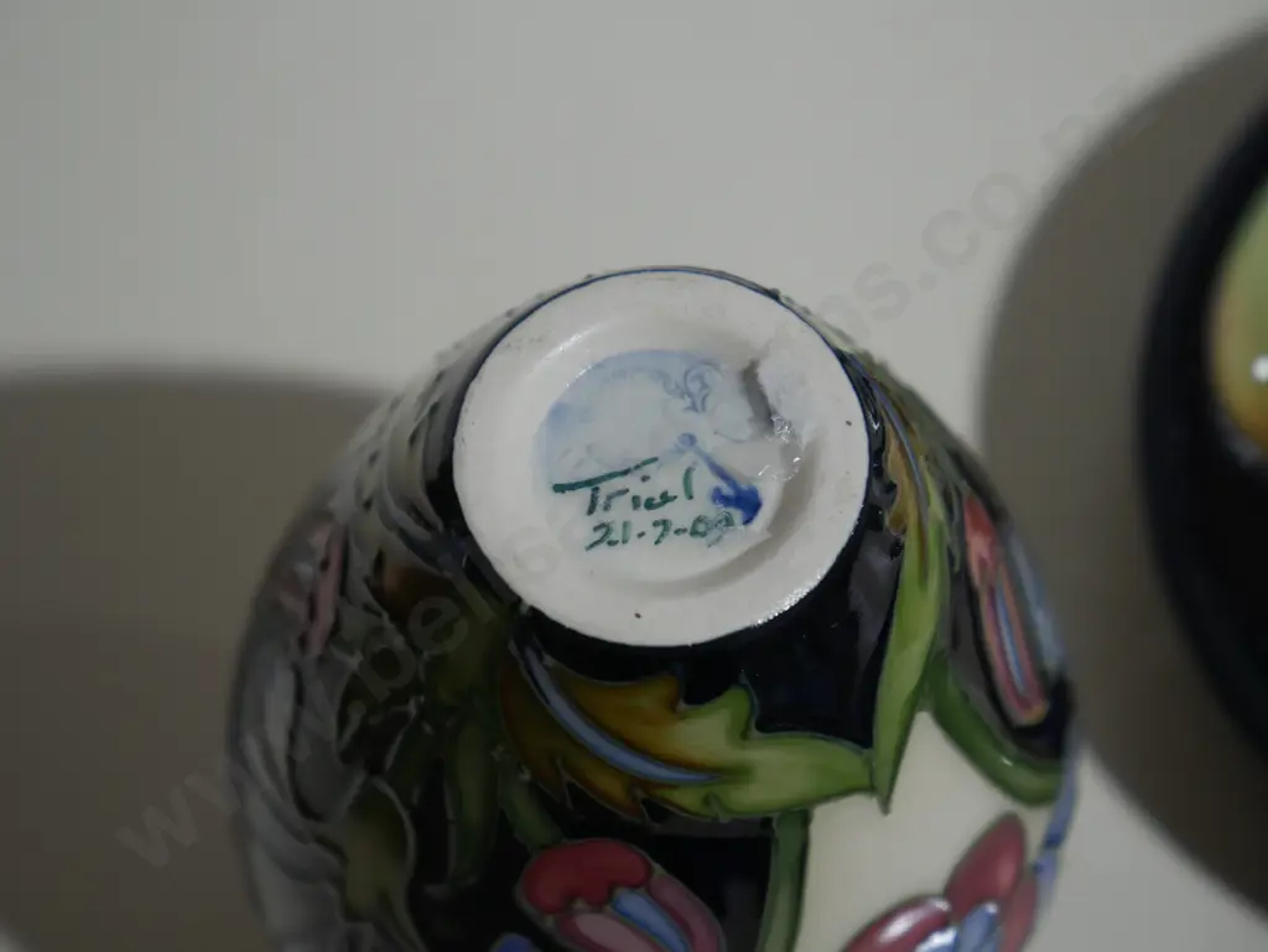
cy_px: 476
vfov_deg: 17.6
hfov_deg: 23.3
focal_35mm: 84
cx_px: 634
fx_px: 3078
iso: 640
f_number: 5.6
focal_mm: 42
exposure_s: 1/100
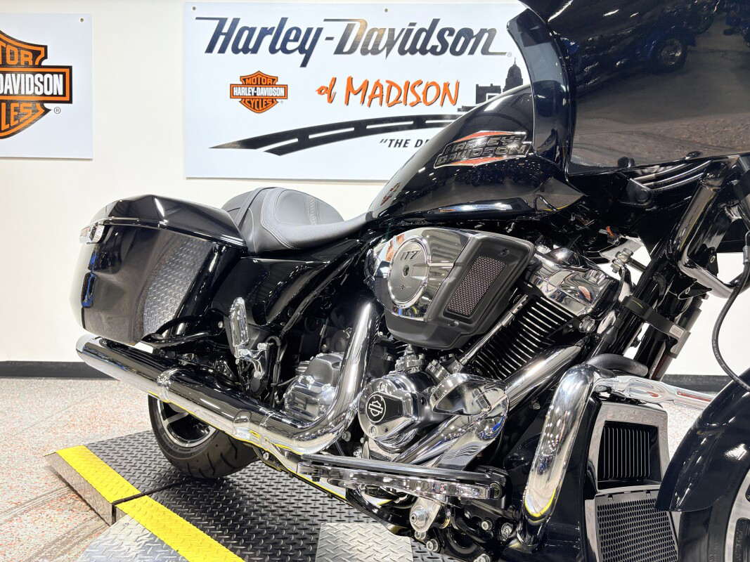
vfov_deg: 53.1
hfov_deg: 67.3
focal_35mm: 26
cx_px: 375
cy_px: 281
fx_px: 563
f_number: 1.6
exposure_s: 1/120
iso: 80
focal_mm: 5.96
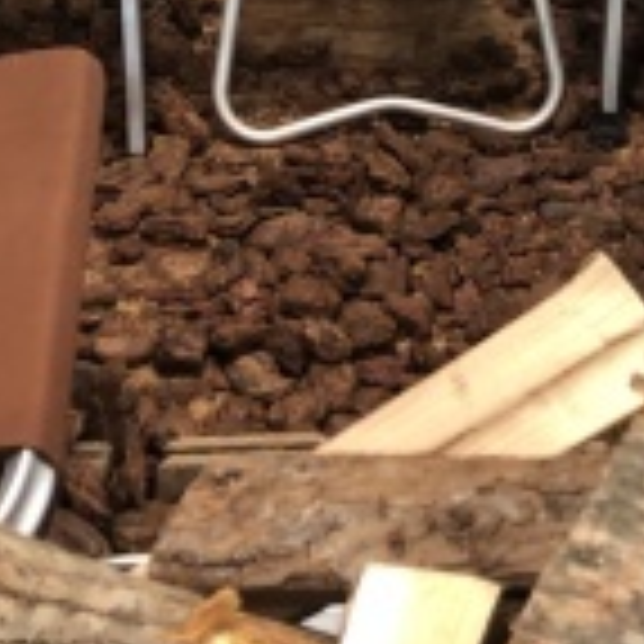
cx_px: 432
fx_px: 2042
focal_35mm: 97
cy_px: -243
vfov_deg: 16.7
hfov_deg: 17.9
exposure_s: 1/17
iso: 40
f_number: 1.8
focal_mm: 3.99
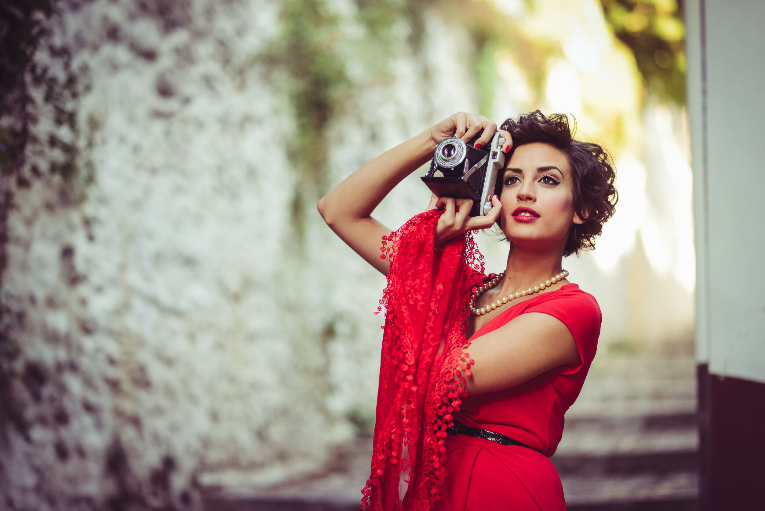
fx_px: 1807
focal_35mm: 85
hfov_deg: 23.9
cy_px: 256
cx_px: 382
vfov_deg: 16.1
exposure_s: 1/500
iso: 400
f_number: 1.8
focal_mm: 85
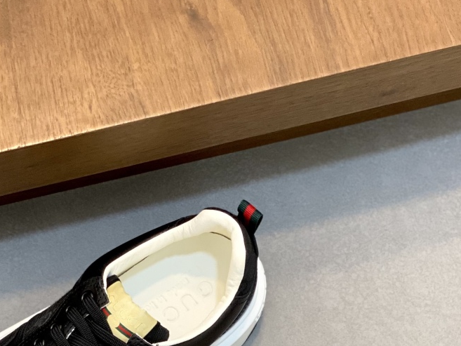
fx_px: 1518
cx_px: 134
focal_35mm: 114
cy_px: 441
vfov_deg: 12.6
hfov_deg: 17.2
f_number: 2
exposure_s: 1/100
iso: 160
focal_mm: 6
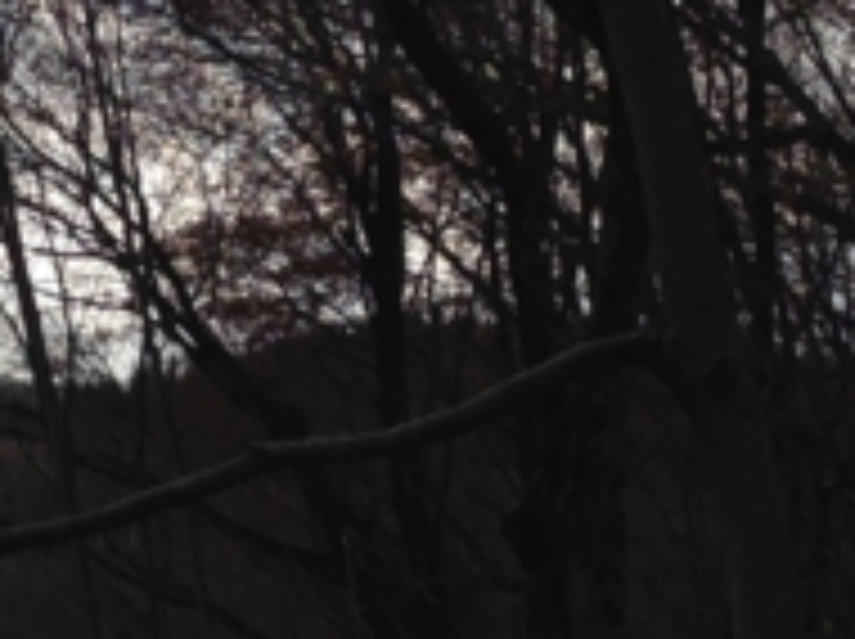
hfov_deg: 14.1
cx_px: 144
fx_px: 3429
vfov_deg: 10.6
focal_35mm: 139
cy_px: 238
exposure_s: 1/2169
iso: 50
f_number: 2.4
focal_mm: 4.12
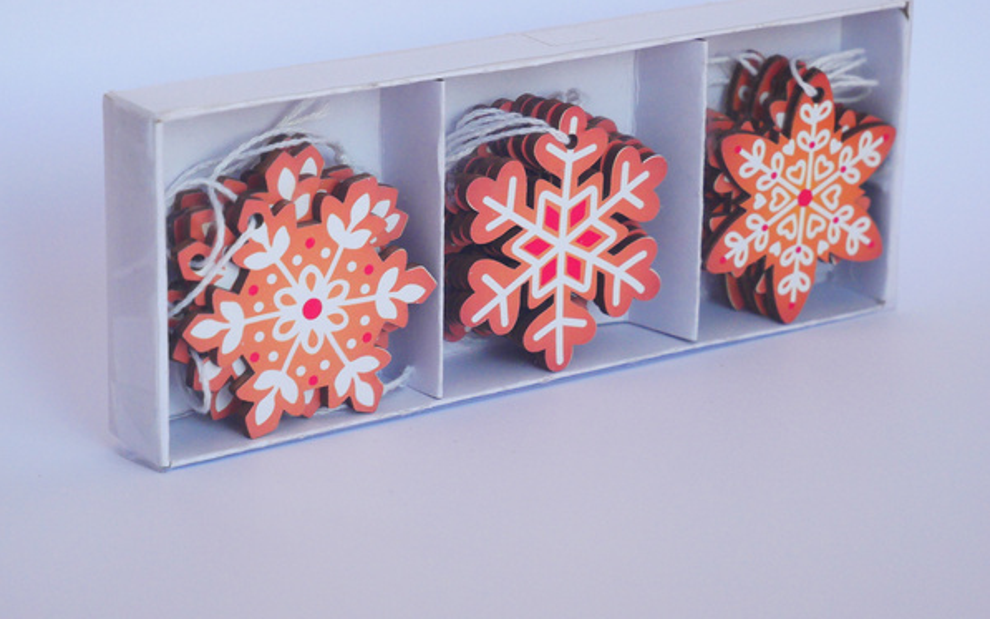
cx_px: 496
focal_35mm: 113
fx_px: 3049
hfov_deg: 18.4
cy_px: 275
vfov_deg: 11.6
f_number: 7.1
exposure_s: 1/160
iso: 800
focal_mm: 53
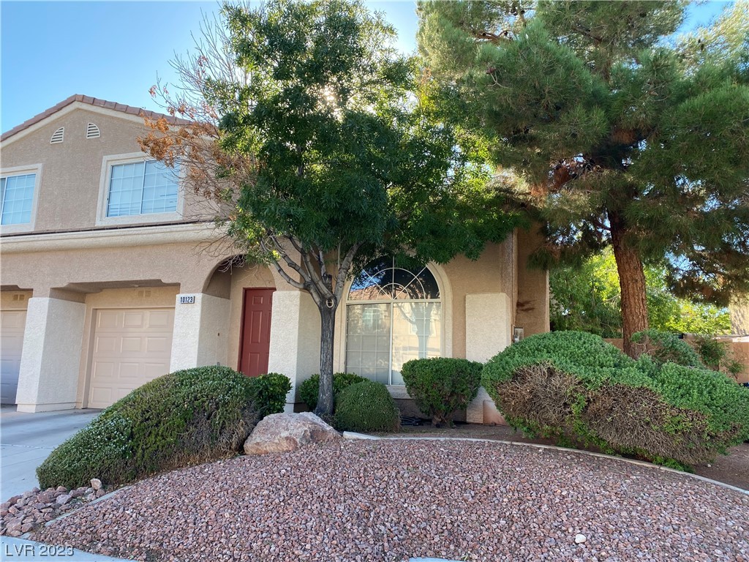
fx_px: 563
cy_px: 281
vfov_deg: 53.1
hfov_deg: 67.3
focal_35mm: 26
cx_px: 374
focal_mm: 4.25
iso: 32
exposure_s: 1/333
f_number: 1.8
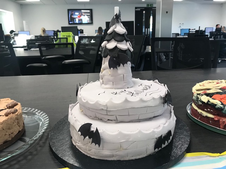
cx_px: 113
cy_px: 84
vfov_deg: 49.7
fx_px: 183
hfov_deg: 63.4
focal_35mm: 28
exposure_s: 1/33
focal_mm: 3.99
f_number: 1.8
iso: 25
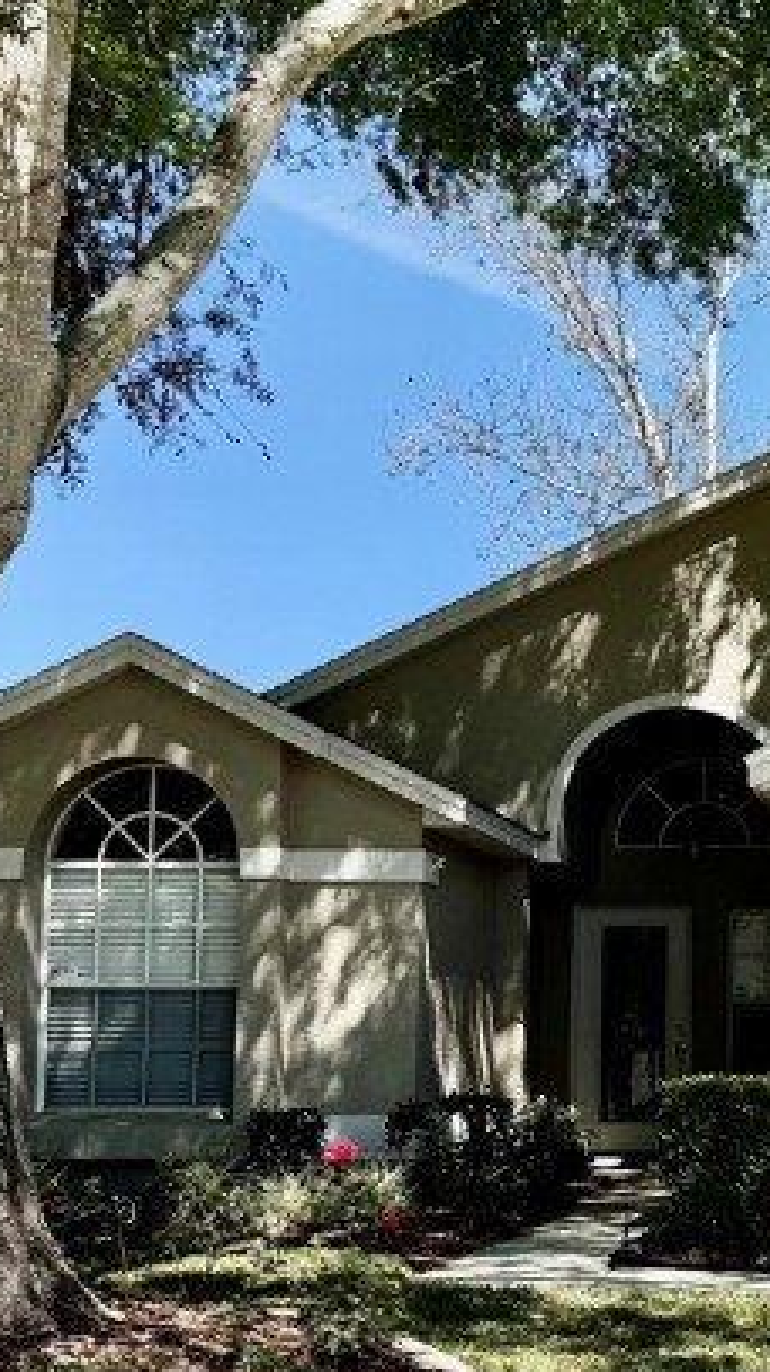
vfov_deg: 31.8
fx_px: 2399
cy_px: 855
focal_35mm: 66
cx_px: 962
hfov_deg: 17.3
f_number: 1.78
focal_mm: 6.76
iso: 80
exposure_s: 1/4975
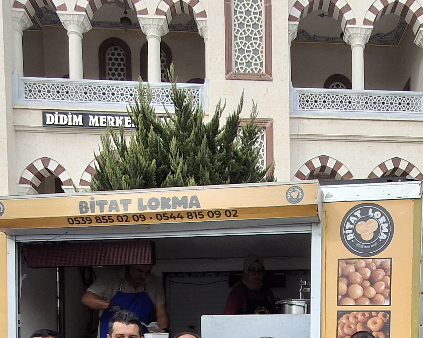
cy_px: 393
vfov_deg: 30.8
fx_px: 526
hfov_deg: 43.0
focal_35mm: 42
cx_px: 296
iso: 40
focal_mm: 1.64
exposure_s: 1/927
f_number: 2.2
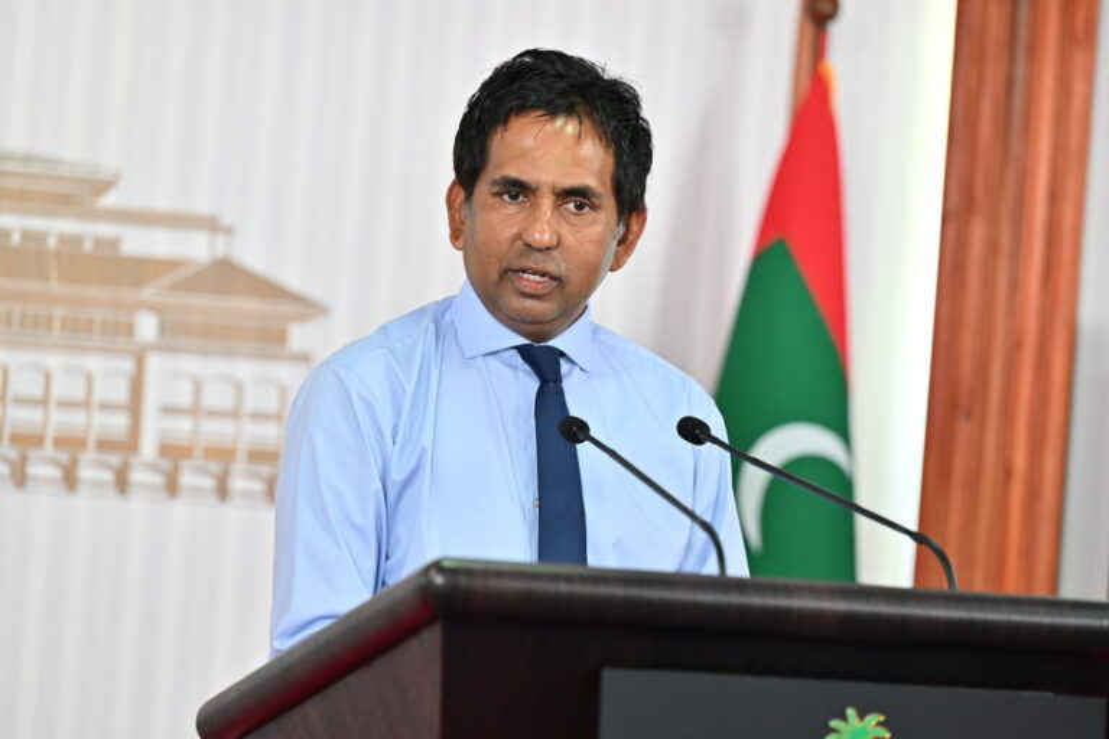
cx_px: 554
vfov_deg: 8.1
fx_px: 5237
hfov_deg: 12.1
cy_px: 370
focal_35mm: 170
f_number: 3.5
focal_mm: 170
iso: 1250
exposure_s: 1/200
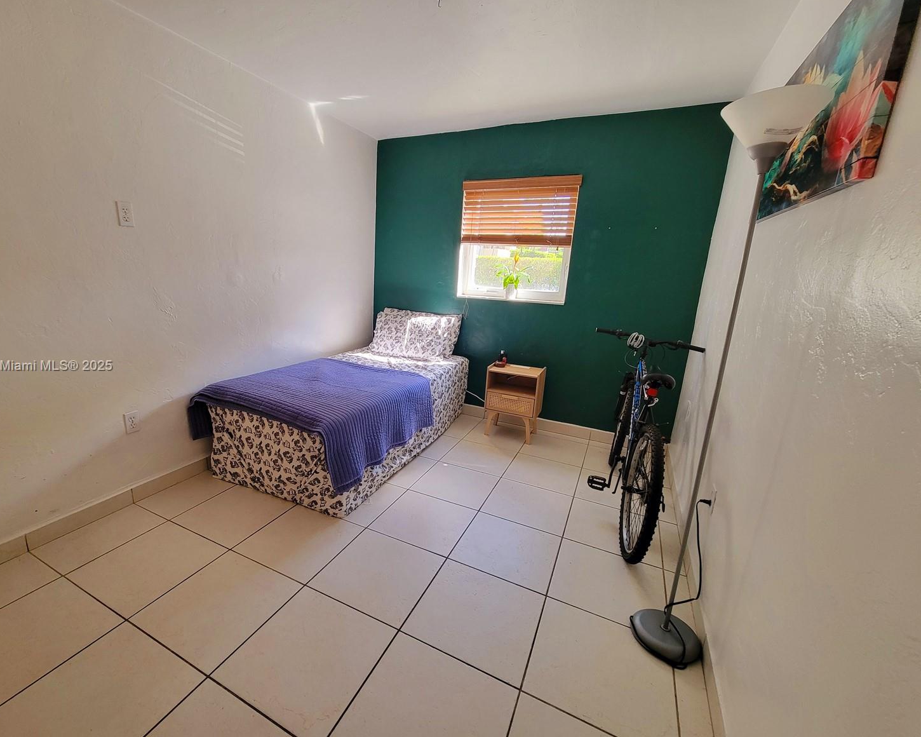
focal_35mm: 14
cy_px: 367
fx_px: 382
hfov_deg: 100.4
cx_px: 417
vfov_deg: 88.0
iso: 160
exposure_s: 1/60.2
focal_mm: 2.2
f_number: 2.2
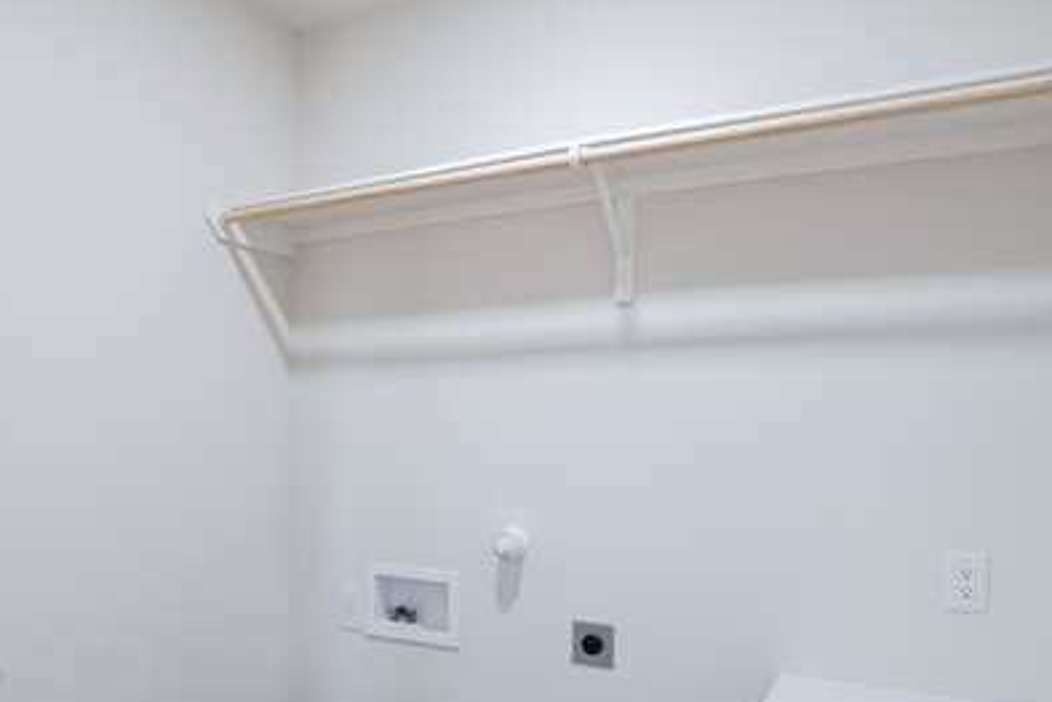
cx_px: 459
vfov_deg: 48.9
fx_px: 760
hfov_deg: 69.1
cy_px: 458
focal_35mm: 26
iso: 320
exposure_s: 1/1.25
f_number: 11
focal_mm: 16
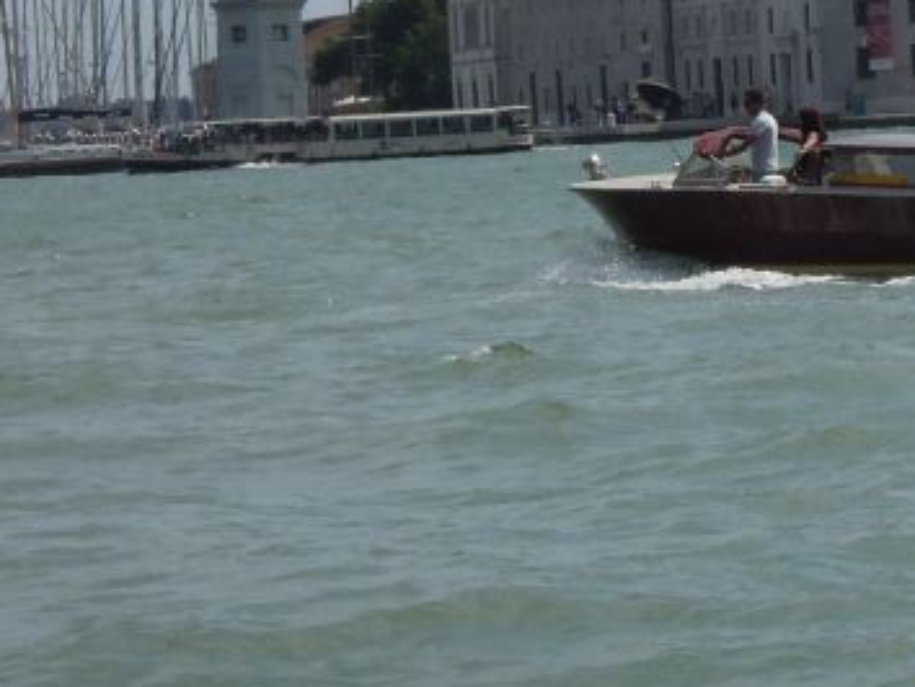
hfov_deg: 6.8
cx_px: 1197
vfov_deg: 5.1
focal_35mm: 289
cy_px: 75
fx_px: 7644
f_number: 6.2
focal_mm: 17.9
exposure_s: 1/1250
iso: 160
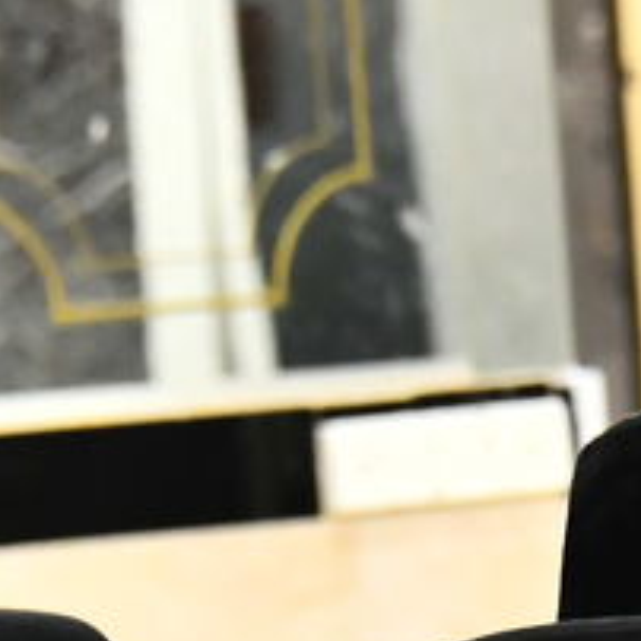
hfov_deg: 3.0
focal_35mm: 578
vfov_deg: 3.0
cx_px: 793
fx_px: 12109
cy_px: 893
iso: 3200
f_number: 5.6
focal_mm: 98
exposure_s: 1/100
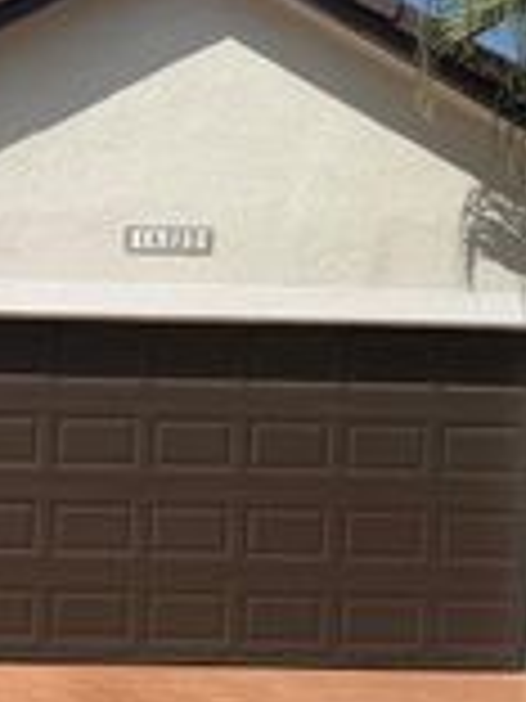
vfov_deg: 25.1
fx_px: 1560
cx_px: -139
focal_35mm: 77
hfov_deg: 18.0
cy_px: 515
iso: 80
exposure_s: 1/7353
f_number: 1.78
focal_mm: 6.76
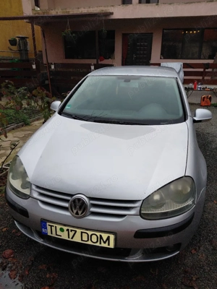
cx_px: 108
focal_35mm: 25
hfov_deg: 54.9
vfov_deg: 69.4
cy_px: 144
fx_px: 209
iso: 50
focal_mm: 4.69
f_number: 1.8
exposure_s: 1/476
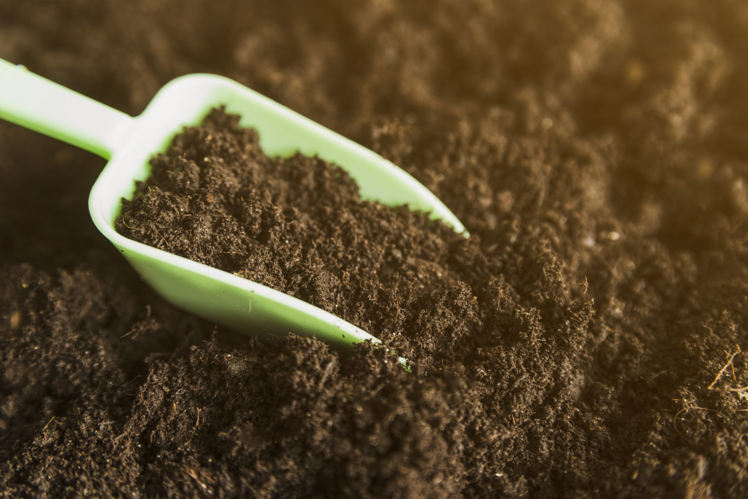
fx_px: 1559
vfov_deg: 18.2
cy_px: 250
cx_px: 374
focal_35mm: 75
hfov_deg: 27.0
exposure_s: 1/50
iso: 800
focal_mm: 75
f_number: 5
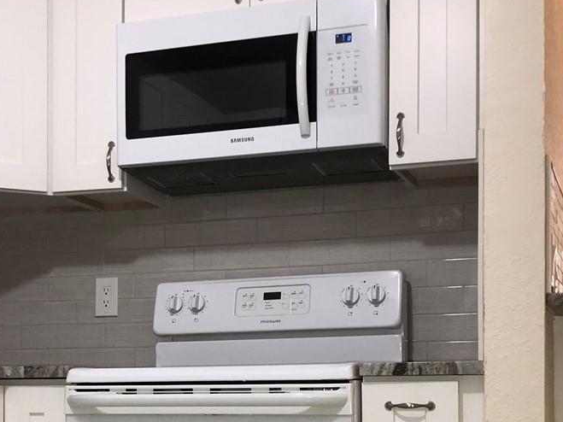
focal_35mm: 68
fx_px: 1106
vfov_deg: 21.1
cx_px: 214
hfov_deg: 28.5
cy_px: 395
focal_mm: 3.99
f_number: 1.8
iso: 20
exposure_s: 1/35
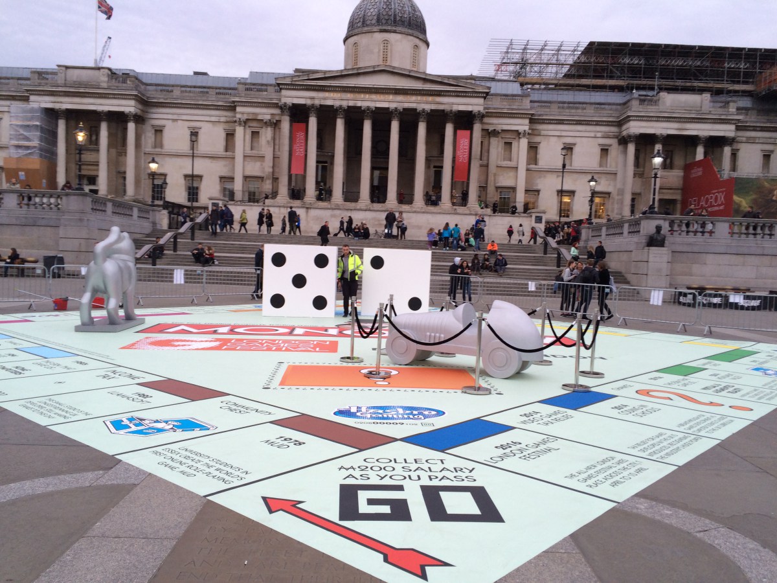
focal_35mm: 29
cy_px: 292
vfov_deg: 48.2
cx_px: 388
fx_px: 651
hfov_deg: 61.7
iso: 50
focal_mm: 4.15
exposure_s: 1/100
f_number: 2.2
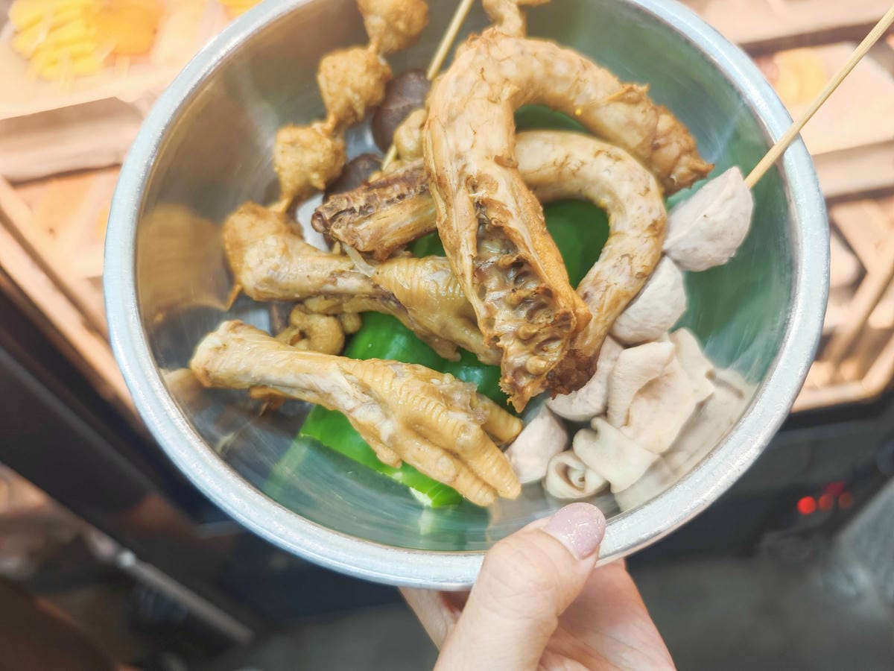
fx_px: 594
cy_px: 336
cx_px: 447
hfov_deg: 73.9
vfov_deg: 58.9
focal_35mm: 23
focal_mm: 8.72
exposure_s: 1/60.1
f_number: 1.63
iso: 500
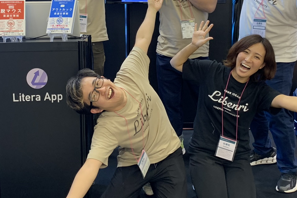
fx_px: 479
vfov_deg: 23.3
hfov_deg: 34.4
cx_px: 129
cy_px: 62
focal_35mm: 58
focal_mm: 4.25
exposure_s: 1/50
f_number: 1.8
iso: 160
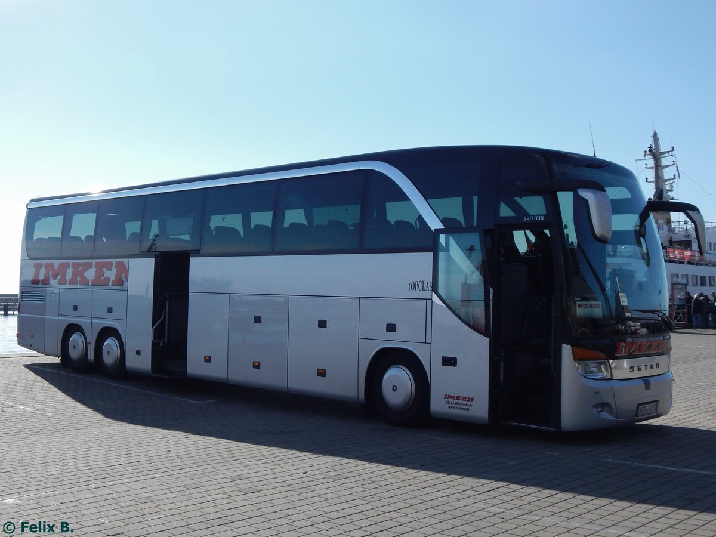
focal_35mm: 38
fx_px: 786
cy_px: 268
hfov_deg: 49.0
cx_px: 358
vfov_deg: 37.7
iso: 125
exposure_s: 1/500
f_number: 6.9
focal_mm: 6.8
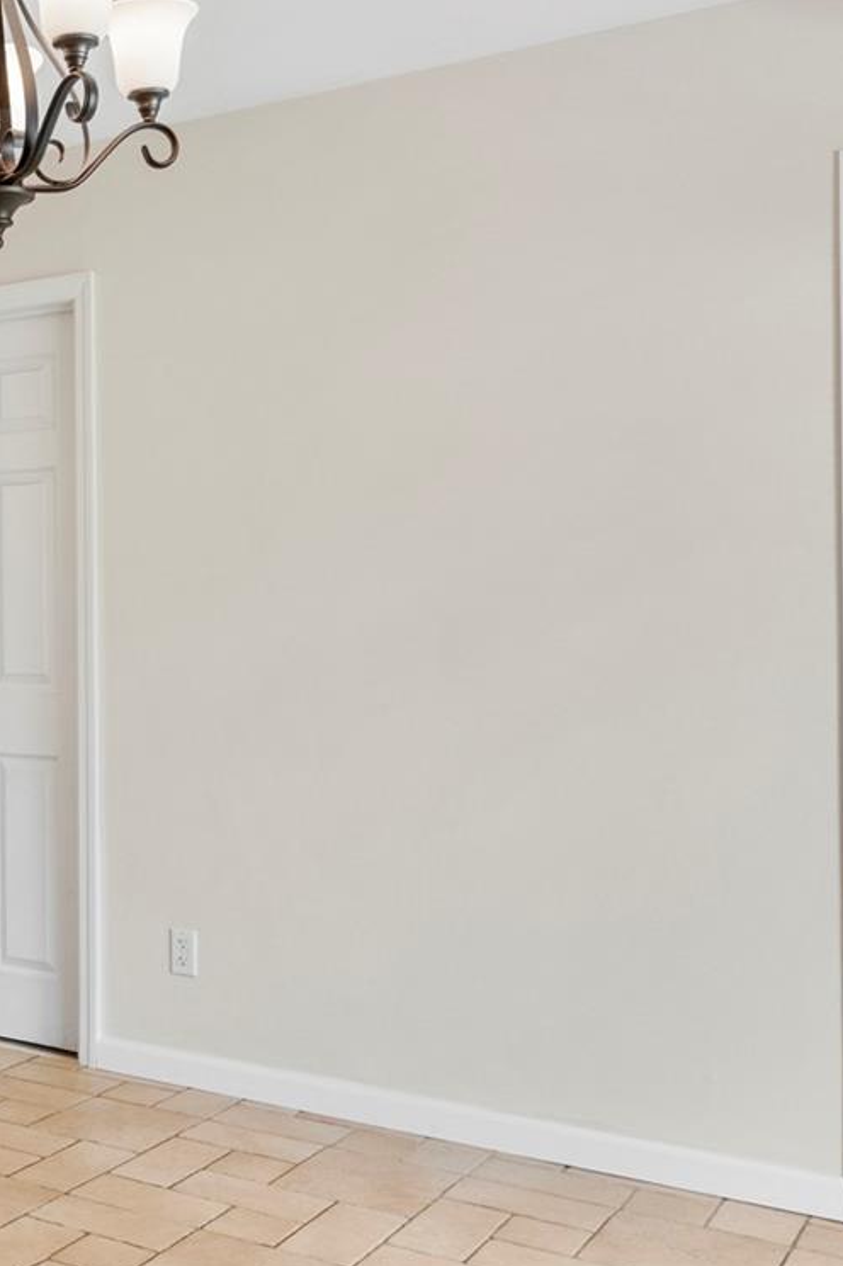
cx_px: -71
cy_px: 613
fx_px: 1547
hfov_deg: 27.9
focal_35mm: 44
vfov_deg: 44.5
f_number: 5.6
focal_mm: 16
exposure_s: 1/10
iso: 640
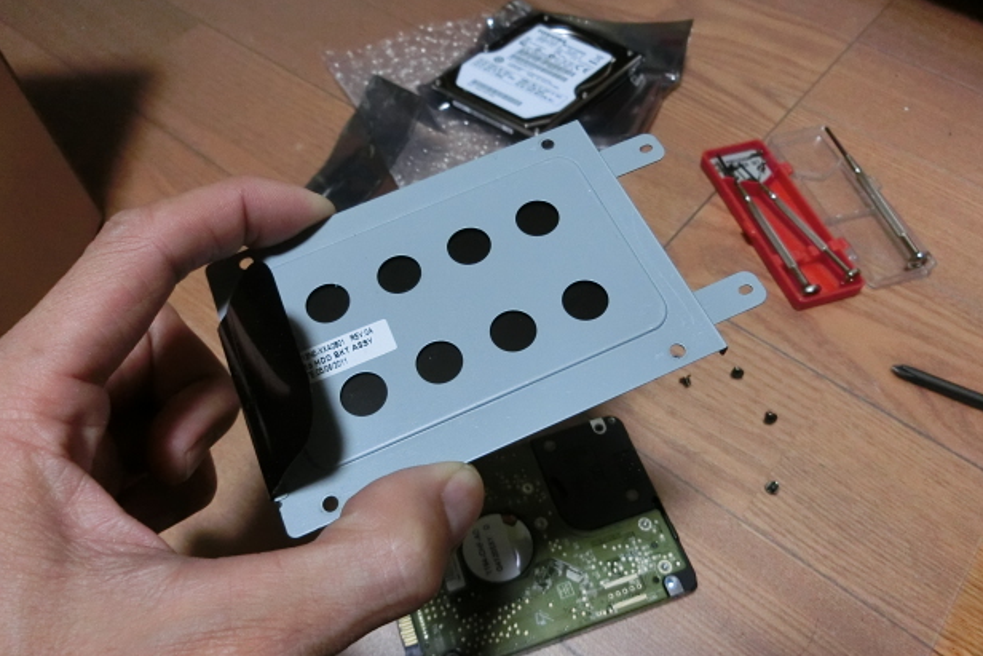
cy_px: 372
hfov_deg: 67.4
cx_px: 485
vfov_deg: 47.8
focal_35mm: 27
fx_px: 737
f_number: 3.5
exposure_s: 1/50
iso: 800
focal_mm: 4.5
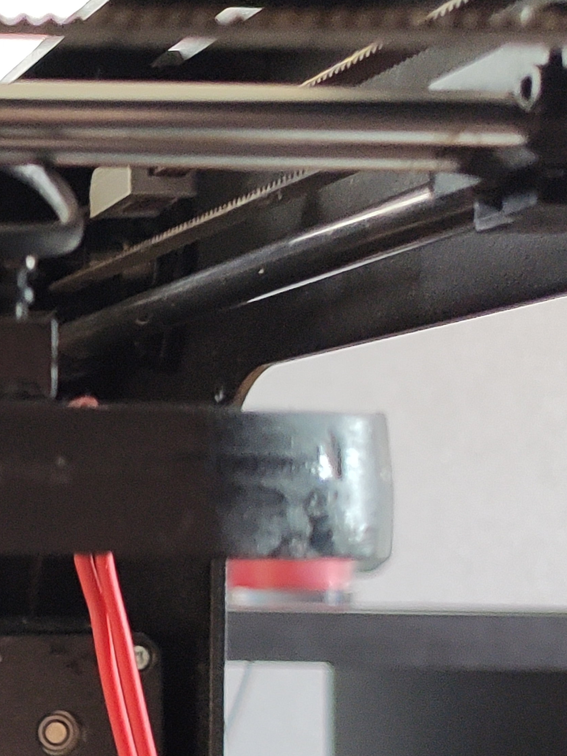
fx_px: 2053
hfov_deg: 13.5
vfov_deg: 20.8
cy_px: 509
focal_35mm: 94
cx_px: -566
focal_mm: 4.77
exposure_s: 1/25
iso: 457
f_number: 1.75
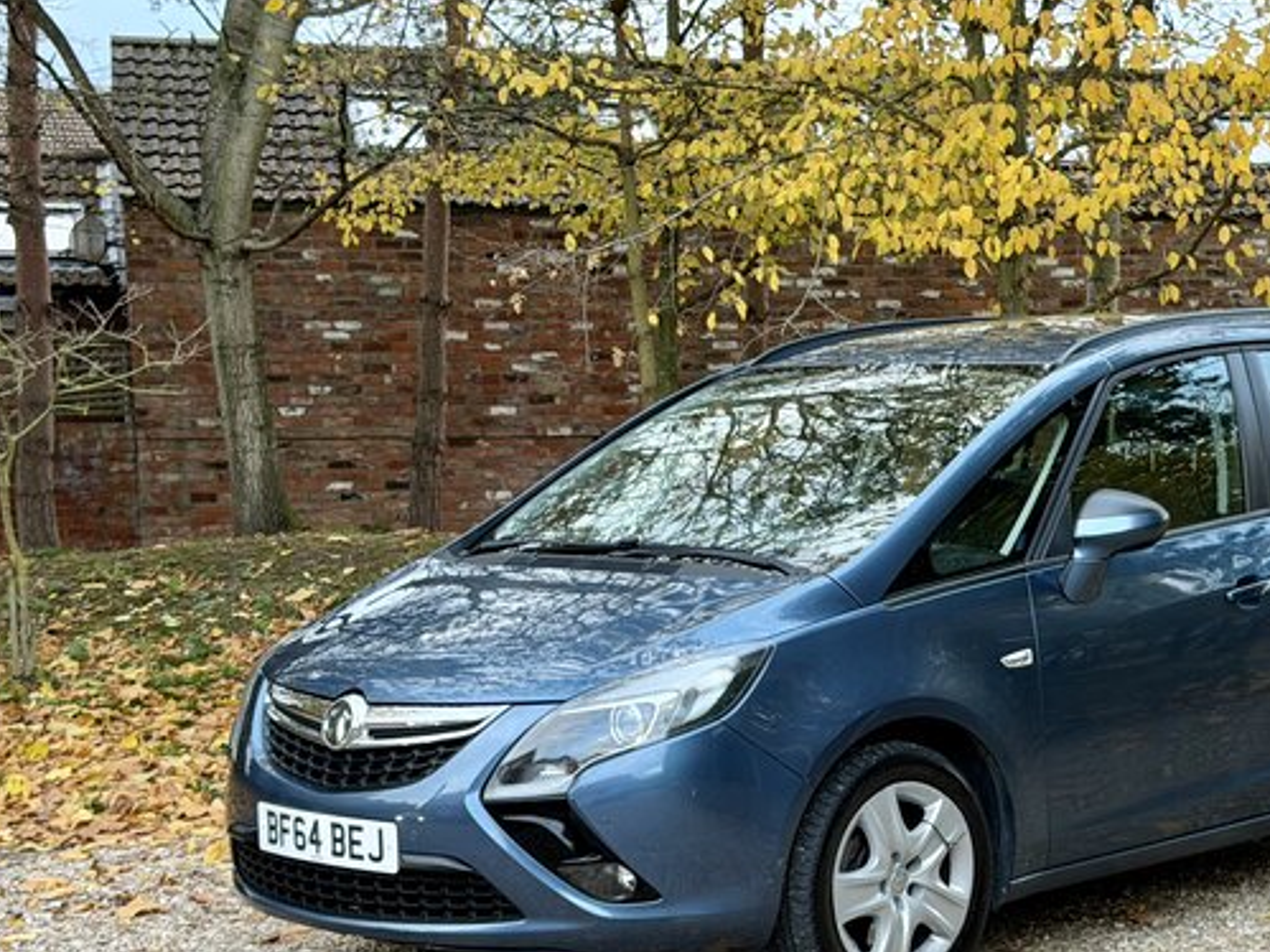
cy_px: 700
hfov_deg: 25.0
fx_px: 2824
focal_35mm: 77
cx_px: 985
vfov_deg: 19.0
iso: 100
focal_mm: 6.76
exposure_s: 1/60
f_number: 1.78
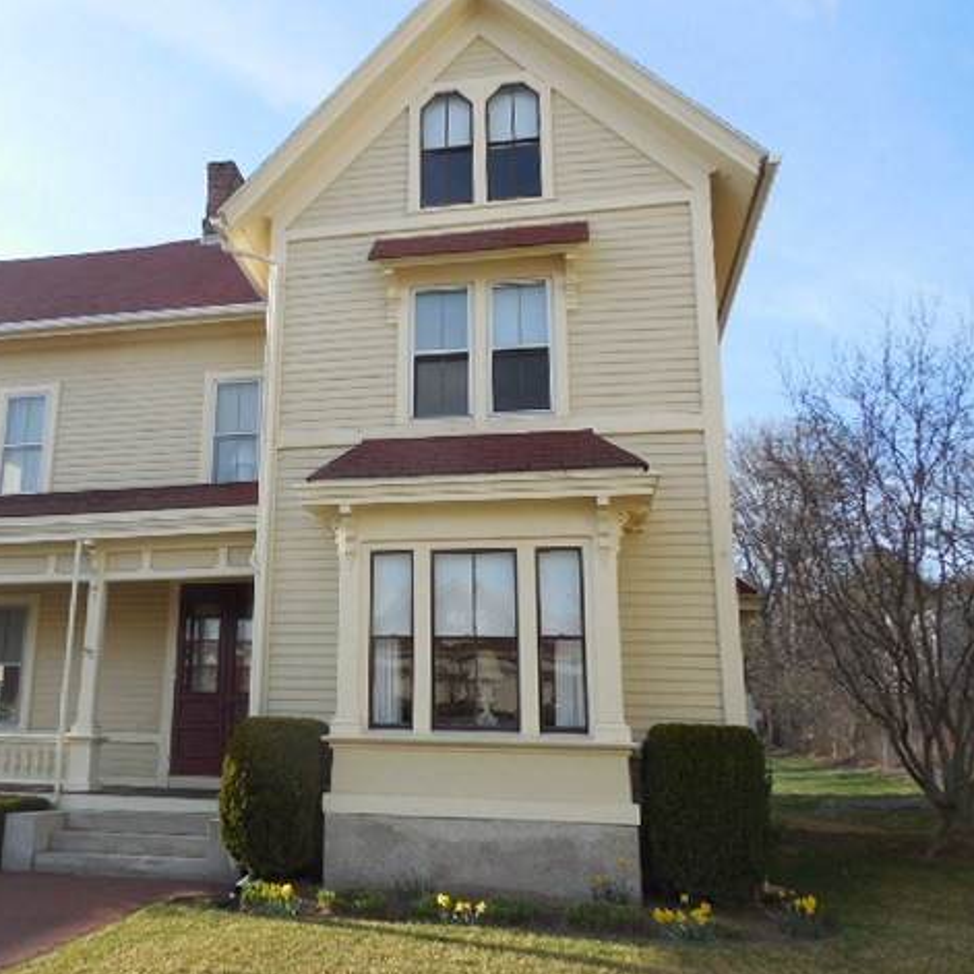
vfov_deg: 54.0
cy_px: 494
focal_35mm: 30
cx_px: 318
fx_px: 955
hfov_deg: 52.9
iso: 125
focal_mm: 4.5
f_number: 3.3
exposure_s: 1/500
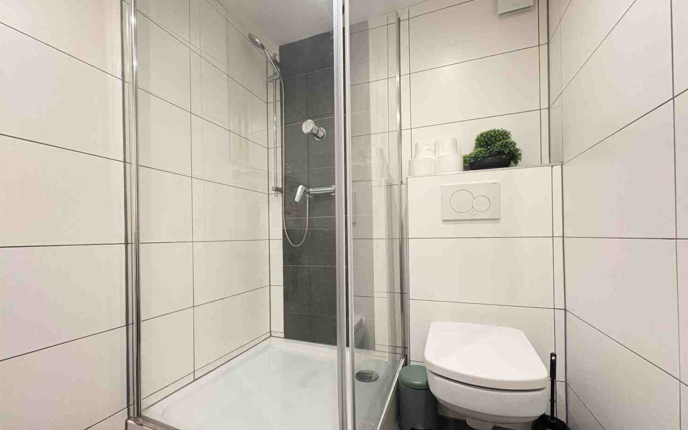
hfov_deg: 101.5
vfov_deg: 74.6
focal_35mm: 15
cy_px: 234
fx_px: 281
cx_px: 345
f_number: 2.2
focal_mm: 2.22
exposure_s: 1/50
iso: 500
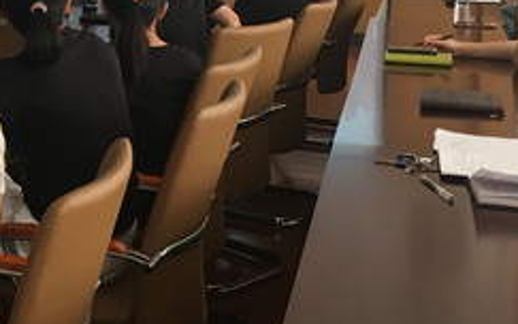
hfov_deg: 25.6
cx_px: -13
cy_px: -6
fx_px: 1073
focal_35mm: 76
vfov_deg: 16.8
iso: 64
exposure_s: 1/33
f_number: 2.2
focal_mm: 4.15
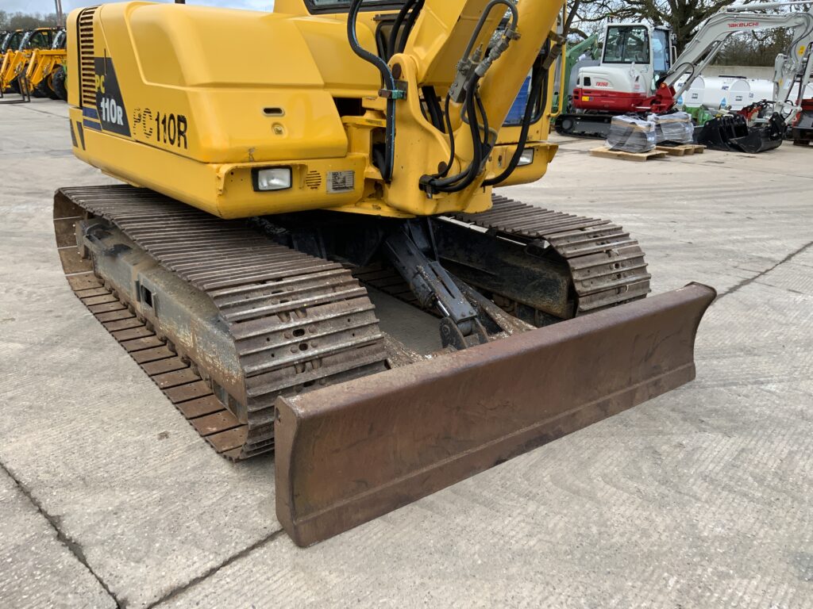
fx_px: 681
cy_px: 304
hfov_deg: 61.7
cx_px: 406
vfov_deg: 48.2
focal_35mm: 29
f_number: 1.8
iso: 16
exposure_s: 1/338
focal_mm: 3
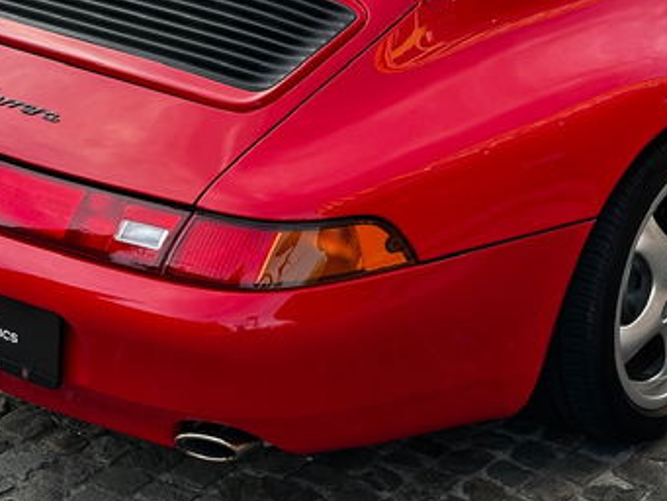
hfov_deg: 18.1
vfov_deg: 13.7
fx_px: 2082
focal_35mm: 108
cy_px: 108
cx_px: 471
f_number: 1.78
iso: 50
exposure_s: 1/148
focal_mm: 6.86
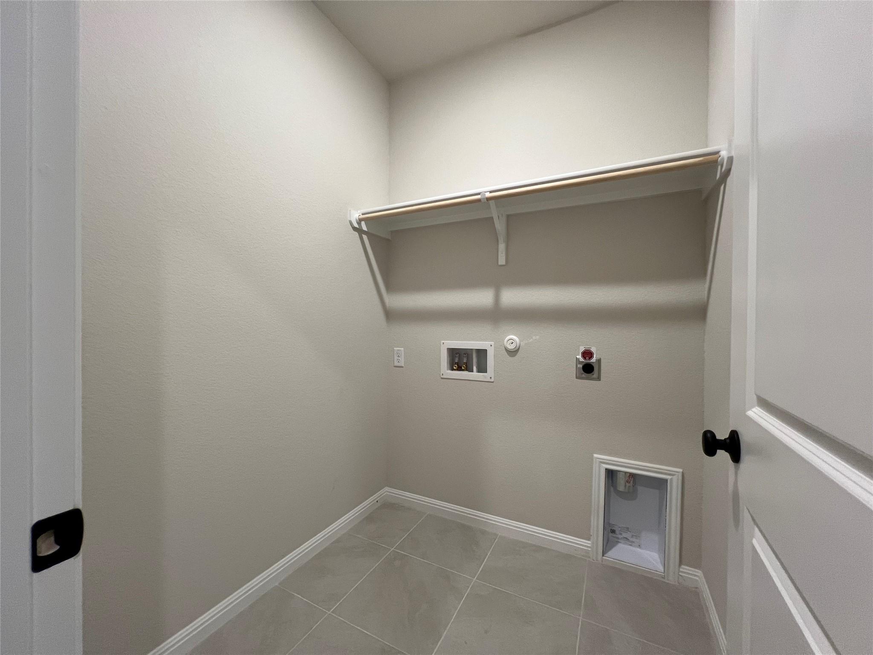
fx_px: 328
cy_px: 328
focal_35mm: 13
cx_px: 436
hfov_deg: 106.2
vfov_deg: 89.9
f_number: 1.8
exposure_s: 1/60
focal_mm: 1.57
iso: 200
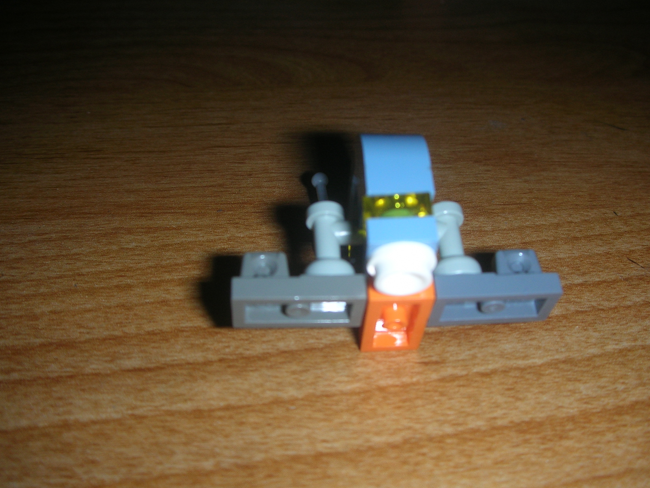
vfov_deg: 37.7
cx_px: 320
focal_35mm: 38
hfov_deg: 49.0
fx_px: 714
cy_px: 247
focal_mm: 5.8
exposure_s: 1/60.1
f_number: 8.5
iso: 50
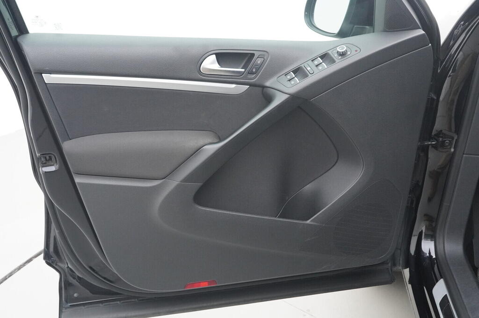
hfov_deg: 53.2
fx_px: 479
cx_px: 240
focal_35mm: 36
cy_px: 159
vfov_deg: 36.8
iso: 2500
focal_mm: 24
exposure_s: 1/160
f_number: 6.3
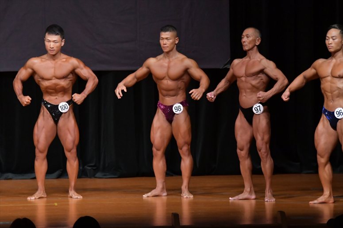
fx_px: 2571
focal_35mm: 270
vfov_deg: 5.1
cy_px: 114
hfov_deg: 7.6
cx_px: 172
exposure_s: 1/400
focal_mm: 180
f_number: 5.6
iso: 5000
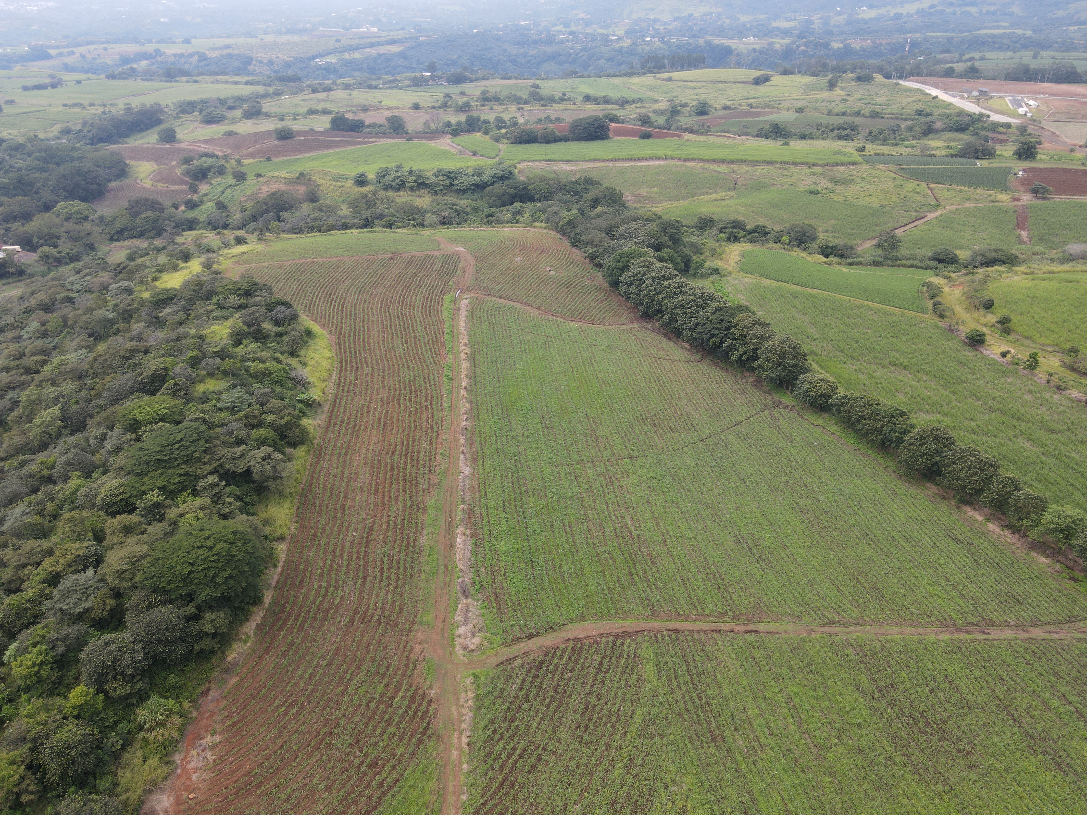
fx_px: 754
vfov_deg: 56.8
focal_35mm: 24
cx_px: 544
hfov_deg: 71.6
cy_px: 408
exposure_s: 1/90
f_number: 2.8
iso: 100
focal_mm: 4.5
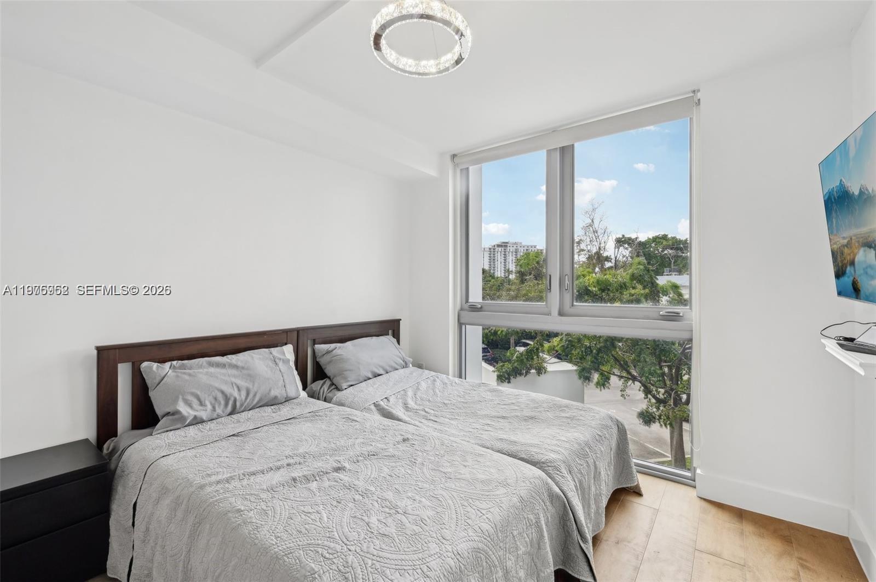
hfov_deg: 100.5
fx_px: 365
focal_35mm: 15
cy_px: 291
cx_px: 438
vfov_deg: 77.2
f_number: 8
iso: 100
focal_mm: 15
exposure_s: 1/60
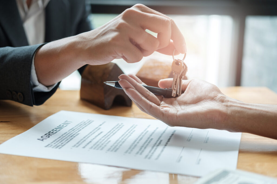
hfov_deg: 37.5
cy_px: 92
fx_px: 408
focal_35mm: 53
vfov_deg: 25.5
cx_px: 138
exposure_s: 1/300
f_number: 2
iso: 400
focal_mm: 35
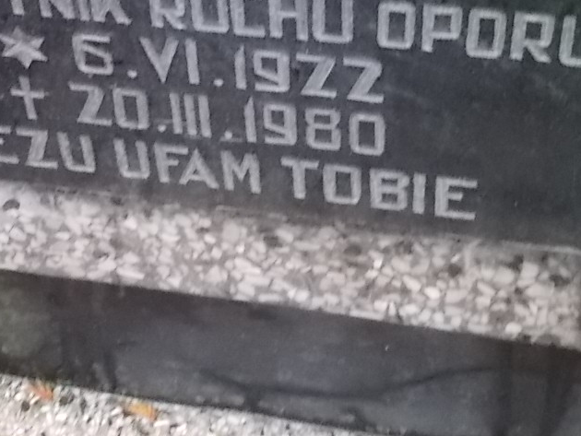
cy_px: -51
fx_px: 1108
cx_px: 260
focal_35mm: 66
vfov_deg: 21.1
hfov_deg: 29.4
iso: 400
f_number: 3.2
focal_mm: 4.6
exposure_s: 1/60
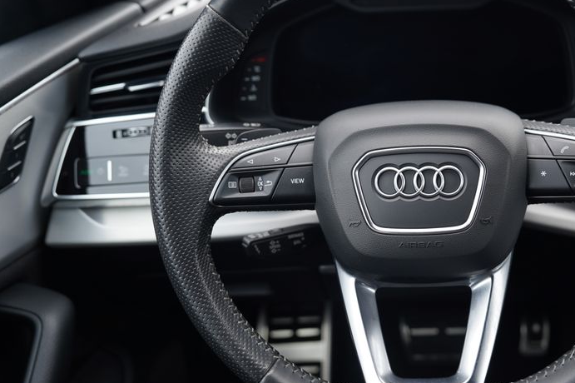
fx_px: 686
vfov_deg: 31.2
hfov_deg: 44.6
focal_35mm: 43
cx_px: 398
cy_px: 186
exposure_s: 1/50
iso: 100
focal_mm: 29
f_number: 3.5
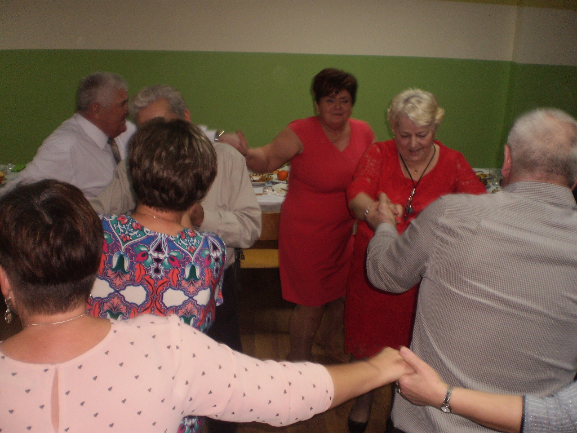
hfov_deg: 51.4
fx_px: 600
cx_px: 288
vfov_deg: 39.7
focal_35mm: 36
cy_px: 216
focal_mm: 6.3
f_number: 3.1
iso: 125
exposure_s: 1/30
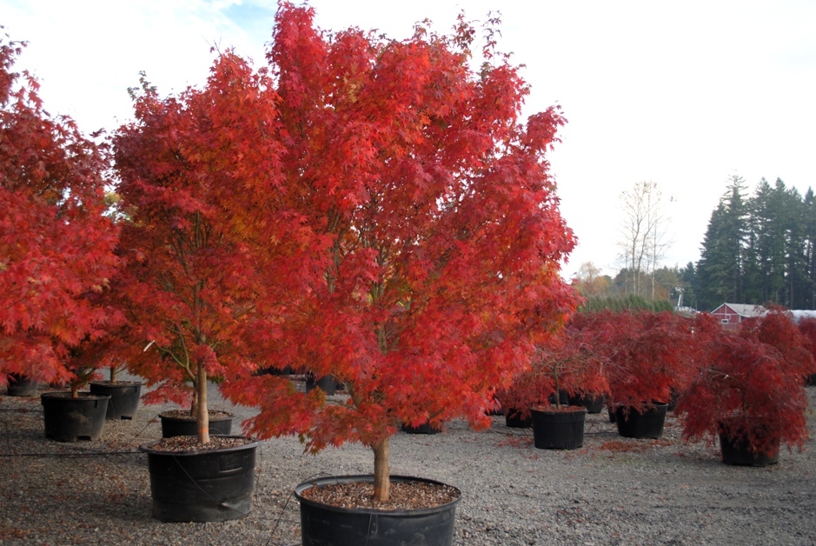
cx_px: 376
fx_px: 817
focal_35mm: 36
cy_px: 264
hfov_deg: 53.0
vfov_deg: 36.9
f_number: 4
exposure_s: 1/60
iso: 200
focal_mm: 22
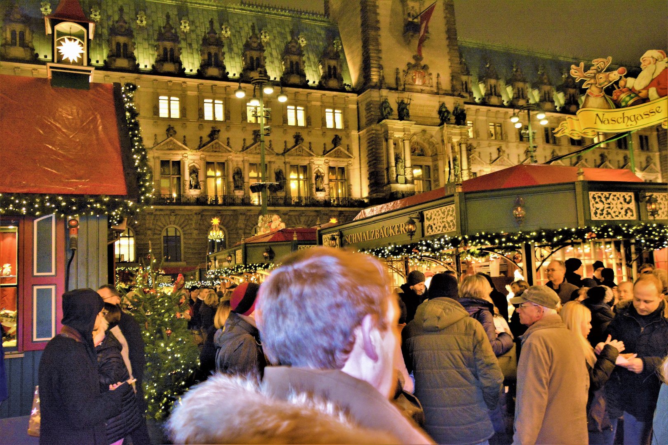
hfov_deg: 57.2
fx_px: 612
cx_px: 334
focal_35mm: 33
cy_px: 222
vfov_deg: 40.0
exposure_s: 1/60
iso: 2500
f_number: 3.5
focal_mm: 22
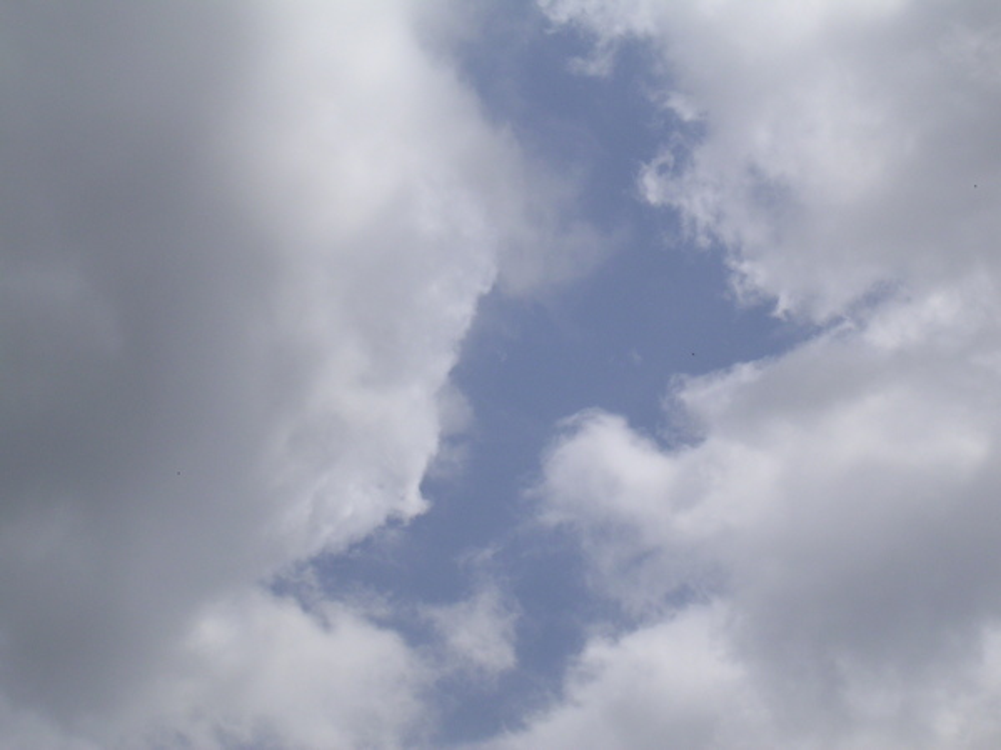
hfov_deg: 17.1
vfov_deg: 12.9
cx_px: 500
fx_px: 3325
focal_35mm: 115
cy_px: 375
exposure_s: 1/1330
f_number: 4.9
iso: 100
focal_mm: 17.4
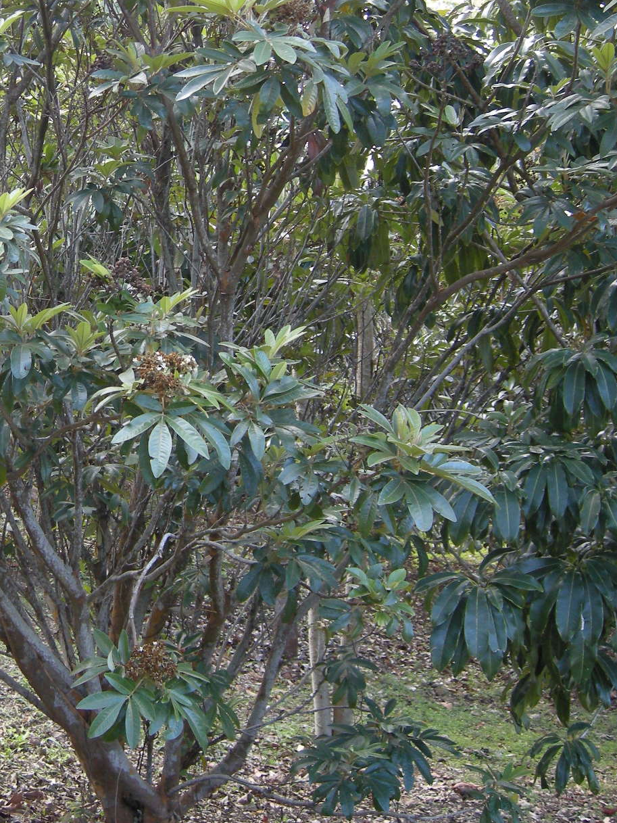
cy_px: 245
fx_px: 1640
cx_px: 46
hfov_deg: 20.8
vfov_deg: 27.9
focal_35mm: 69
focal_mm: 7.5
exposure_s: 1/54
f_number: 2.7
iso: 112
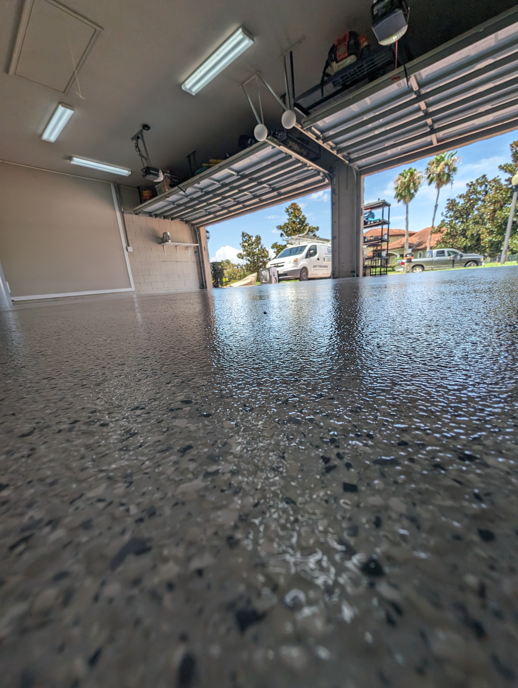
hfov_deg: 94.6
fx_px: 239
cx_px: 259
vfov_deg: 110.5
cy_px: 344
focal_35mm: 12
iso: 41
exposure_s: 1/941
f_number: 1.95
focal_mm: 2.23
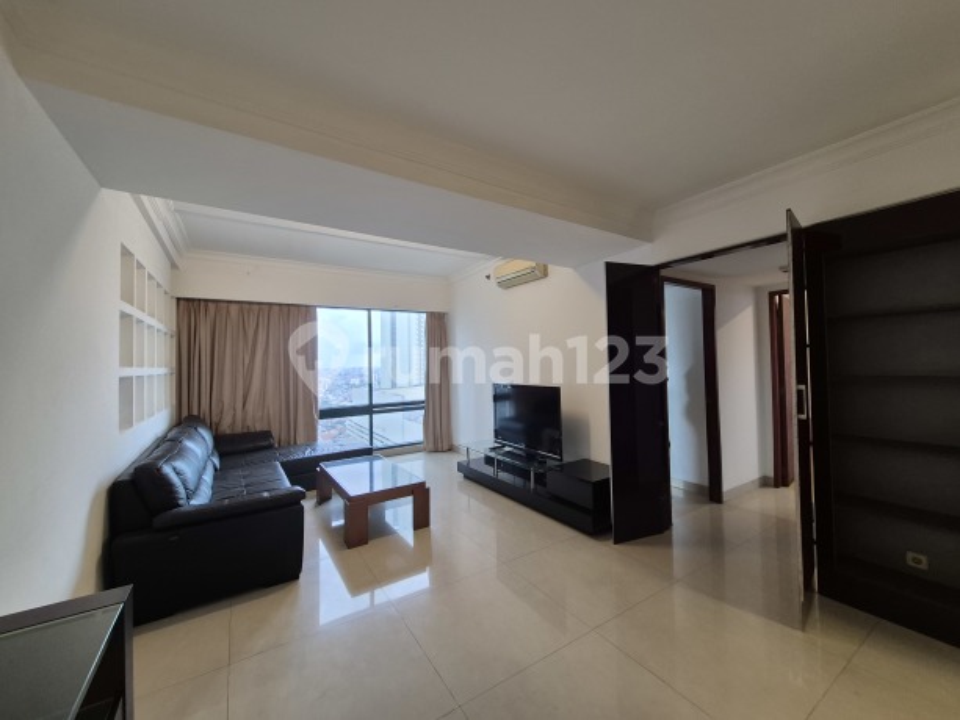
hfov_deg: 106.2
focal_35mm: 13
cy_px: 360
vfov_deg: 89.9
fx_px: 361
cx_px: 480
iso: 125
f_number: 2.2
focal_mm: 1.74
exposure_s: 1/50
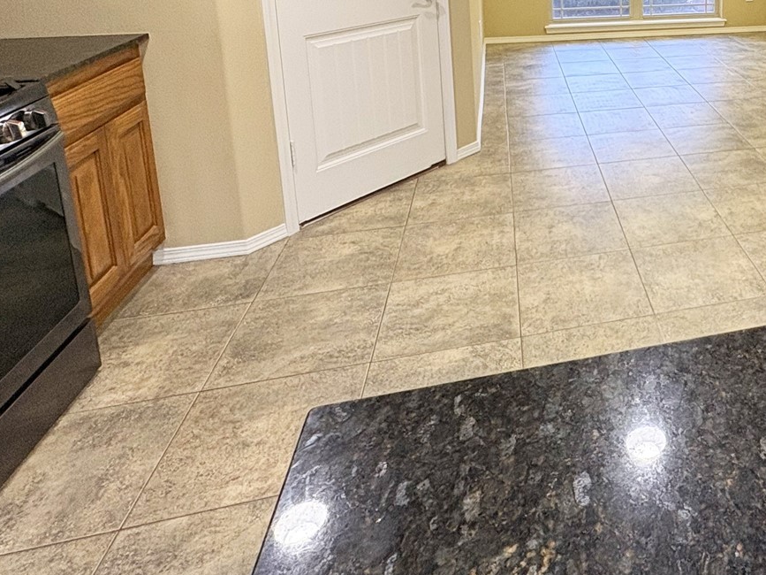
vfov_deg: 40.4
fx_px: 686
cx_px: 700
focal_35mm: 31
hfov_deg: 51.1
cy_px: 14
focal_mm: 2.22
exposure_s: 1/60
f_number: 2.2
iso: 200
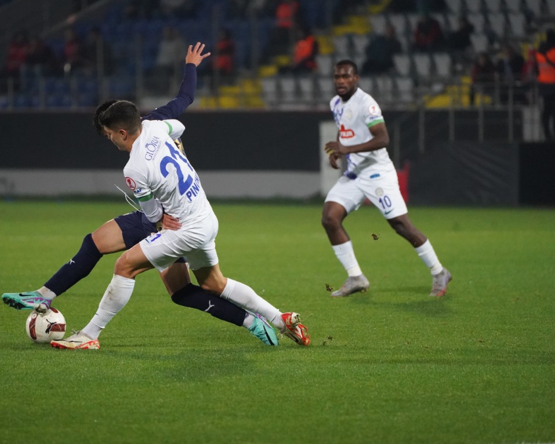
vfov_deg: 3.9
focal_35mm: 393
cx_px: 223
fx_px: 6457
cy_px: 222
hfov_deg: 4.9
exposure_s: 1/2000
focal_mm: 348
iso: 10000
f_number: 5.6
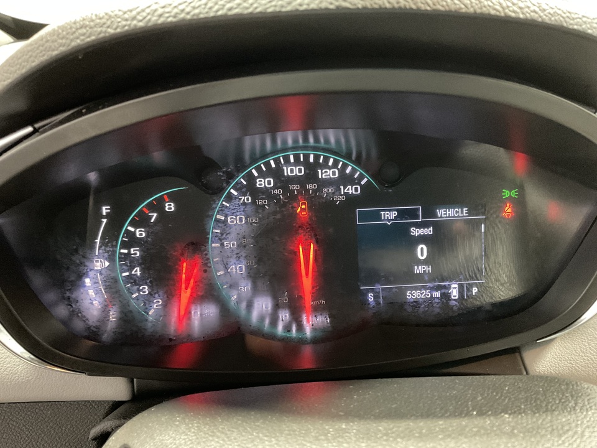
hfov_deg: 61.7
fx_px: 500
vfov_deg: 48.2
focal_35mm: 29
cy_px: 224
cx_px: 298
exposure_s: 1/30
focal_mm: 3
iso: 500
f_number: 1.8
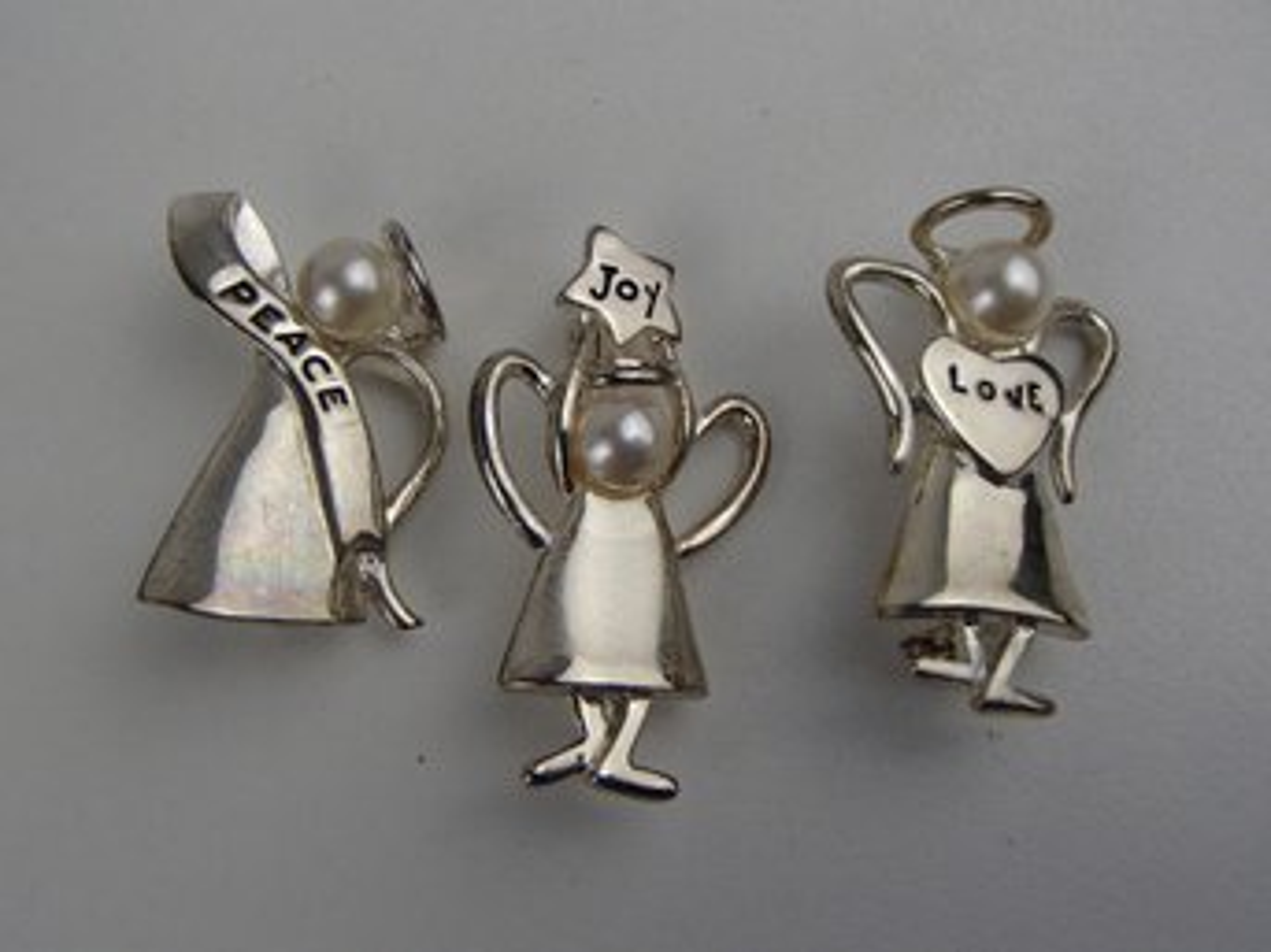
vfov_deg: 38.6
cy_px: 476
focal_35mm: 37
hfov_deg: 50.2
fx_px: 1358
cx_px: 636
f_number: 4.7
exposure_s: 1/160
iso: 125
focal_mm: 6.64
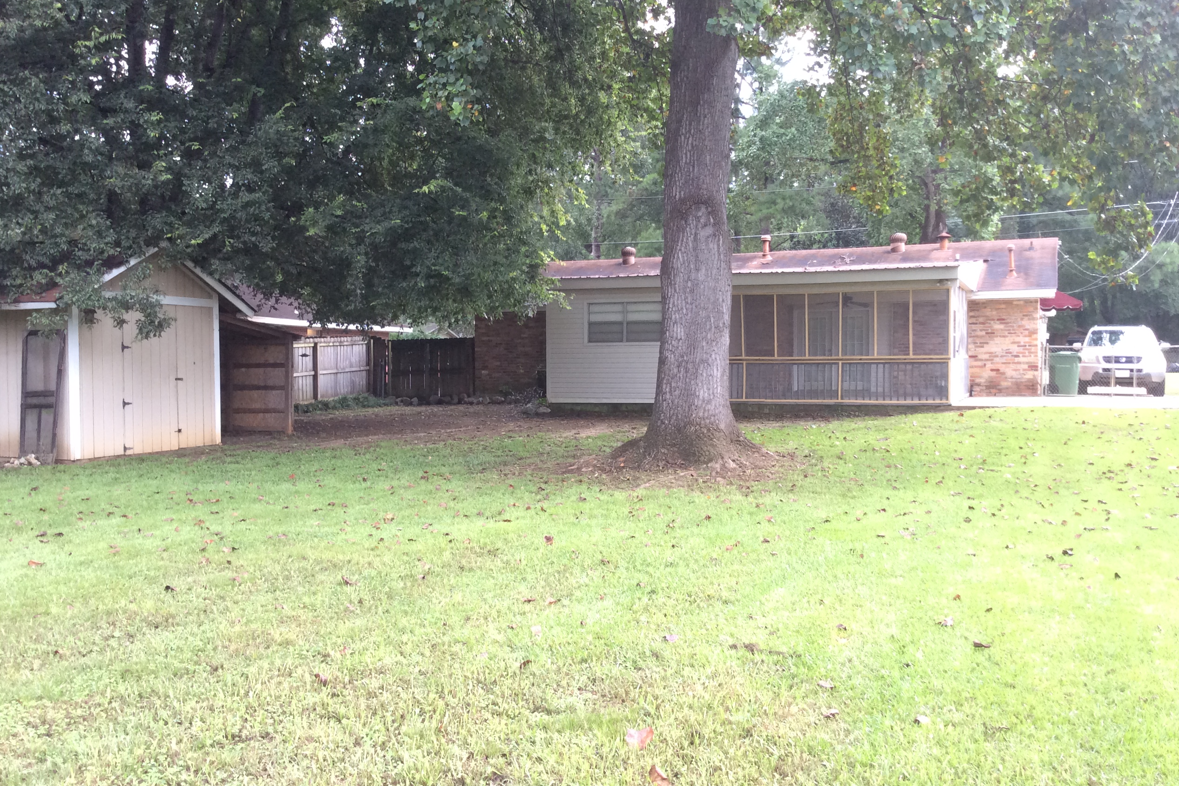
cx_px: 581
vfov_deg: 38.9
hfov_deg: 55.8
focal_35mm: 34
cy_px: 391
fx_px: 1113
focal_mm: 3.3
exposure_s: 1/120
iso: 64
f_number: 2.4
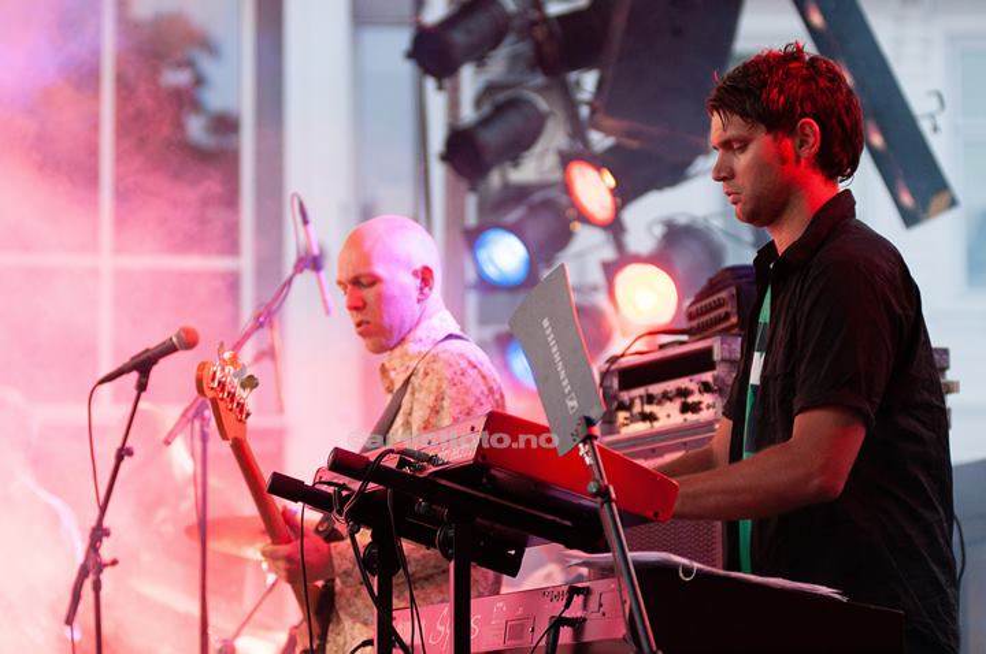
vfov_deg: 11.4
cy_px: 327
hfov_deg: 17.1
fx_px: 3282
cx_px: 493
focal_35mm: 120
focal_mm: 80
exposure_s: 1/125
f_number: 2.8
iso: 500
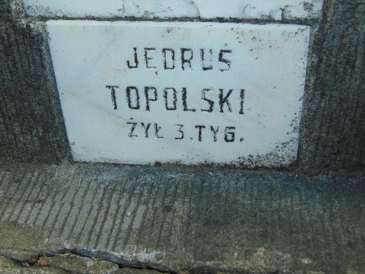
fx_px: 527
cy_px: 137
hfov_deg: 38.2
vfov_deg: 29.1
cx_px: 182
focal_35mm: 50
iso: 80
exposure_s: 1/160
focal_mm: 9
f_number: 3.5
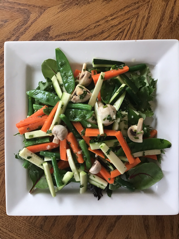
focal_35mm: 31
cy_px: 120
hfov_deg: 45.4
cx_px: 90
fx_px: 214
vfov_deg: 58.4
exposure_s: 1/30
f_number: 2.4
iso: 25
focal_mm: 3.3
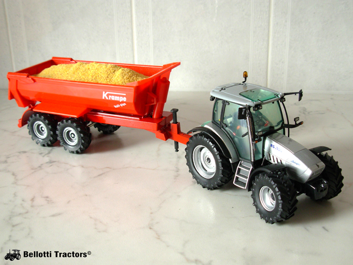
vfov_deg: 32.2
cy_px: 132
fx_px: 459
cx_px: 176
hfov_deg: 42.1
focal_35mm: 45
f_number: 3.1
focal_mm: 7.5
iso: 65
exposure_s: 1/32
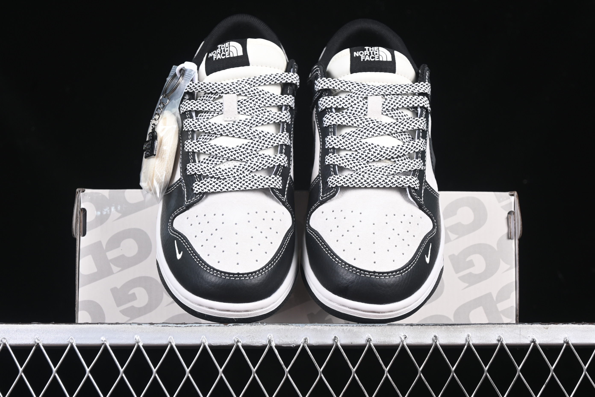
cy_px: 198
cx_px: 298
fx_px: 1239
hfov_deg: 27.0
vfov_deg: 18.2
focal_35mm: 75
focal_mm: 50
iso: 160
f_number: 6.3
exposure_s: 1/60
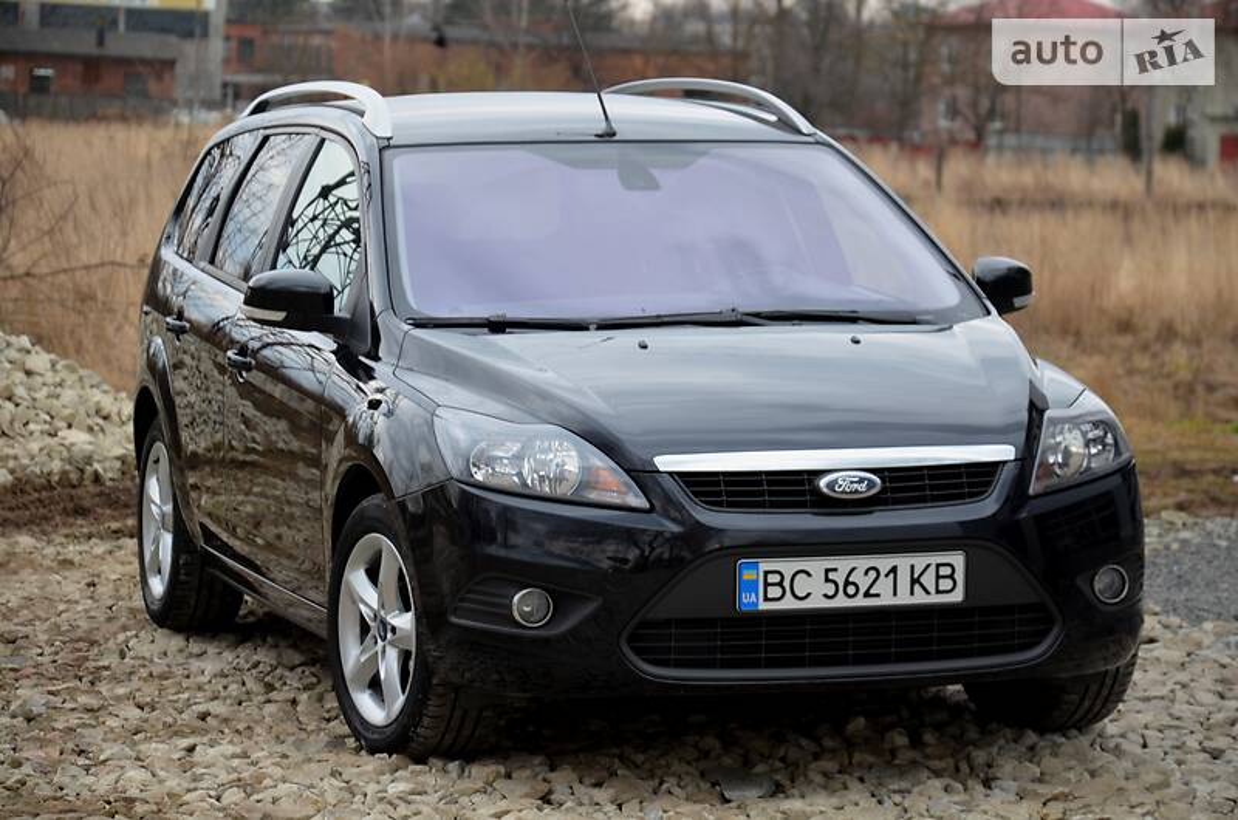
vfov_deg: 9.3
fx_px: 5045
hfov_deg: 14.0
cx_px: 619
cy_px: 410
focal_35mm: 147
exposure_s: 1/100
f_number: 5.6
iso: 400
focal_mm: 98
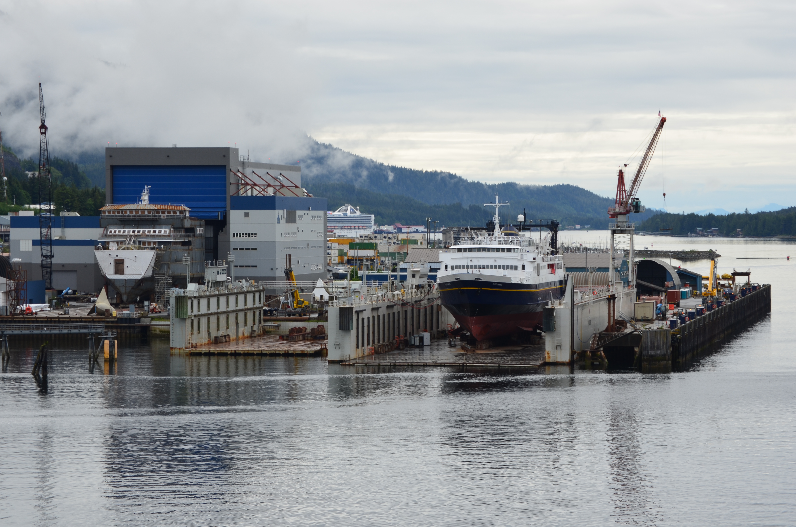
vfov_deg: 11.4
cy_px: 264
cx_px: 398
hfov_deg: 17.1
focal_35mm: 120
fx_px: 2648
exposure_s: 1/125
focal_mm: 80
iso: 160
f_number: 11
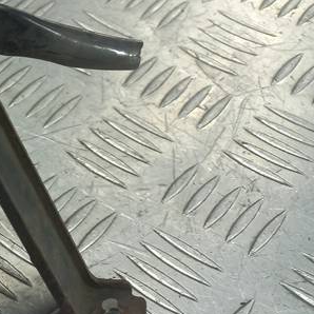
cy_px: 151
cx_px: -209
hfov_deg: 18.8
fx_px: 780
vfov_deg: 22.8
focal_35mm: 76
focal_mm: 4.6
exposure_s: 1/50
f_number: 1.8
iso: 64
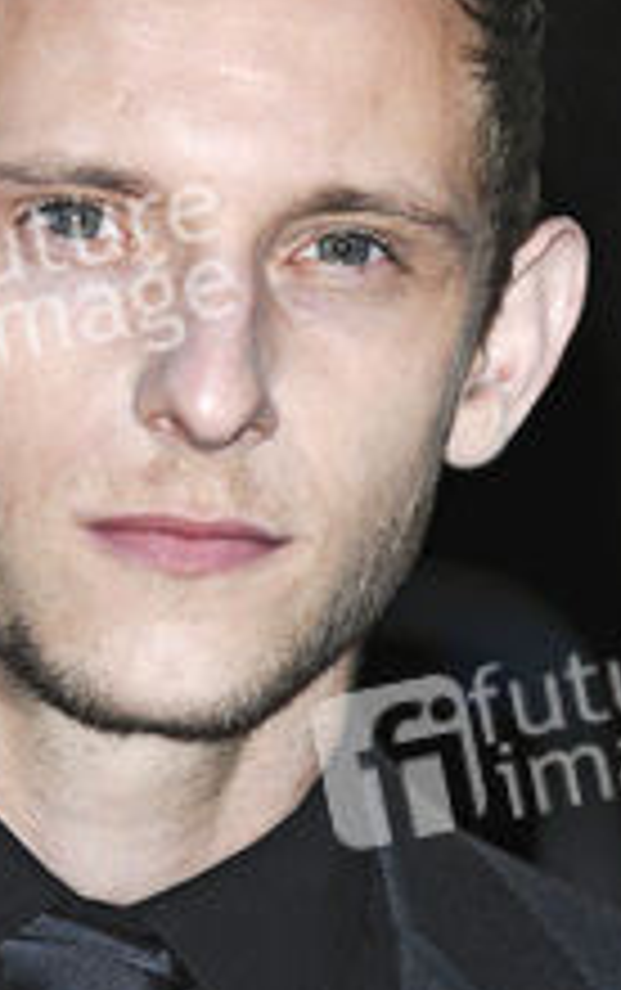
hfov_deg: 3.6
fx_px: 9750
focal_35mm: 361
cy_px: 518
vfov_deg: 5.8
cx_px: 137
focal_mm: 130
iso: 320
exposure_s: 1/200
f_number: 4.5
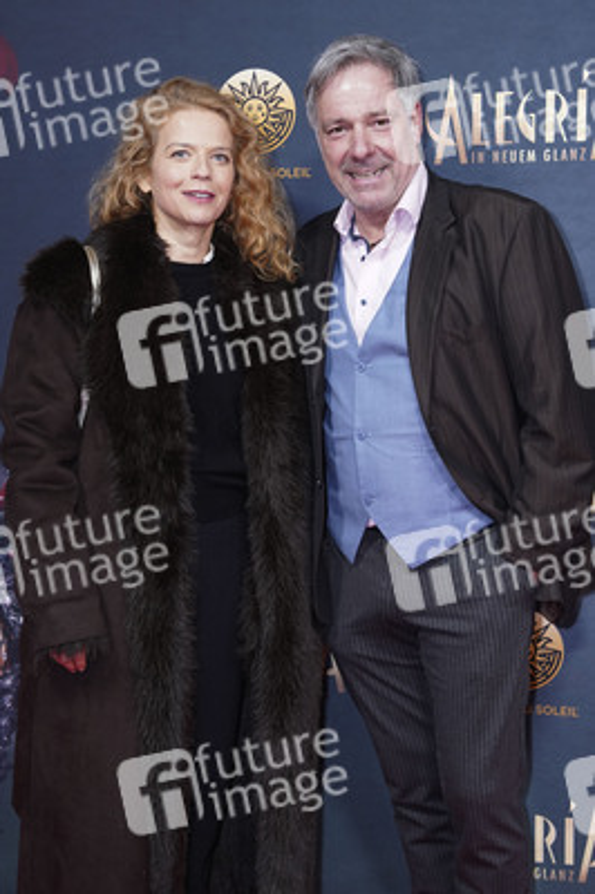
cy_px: 447
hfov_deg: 25.5
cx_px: 298
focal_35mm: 53
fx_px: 1316
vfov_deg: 37.5
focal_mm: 53
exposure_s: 1/200
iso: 2500
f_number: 4.5
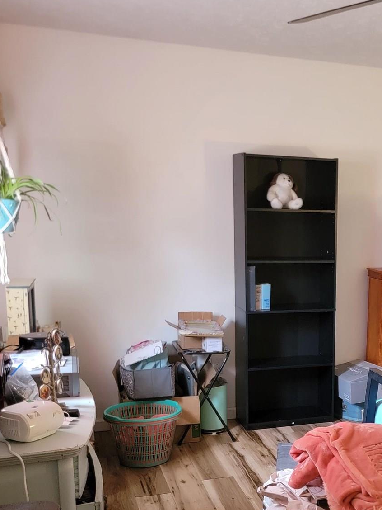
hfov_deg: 28.1
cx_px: 370
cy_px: 349
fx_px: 721
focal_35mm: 49
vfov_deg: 38.4
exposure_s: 1/40
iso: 640
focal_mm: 6.7
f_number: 1.8
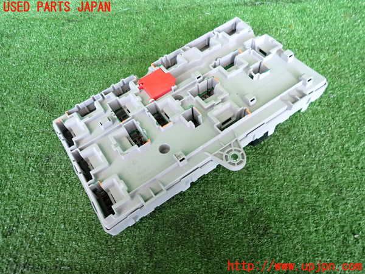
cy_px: 137
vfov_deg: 54.9
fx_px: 264
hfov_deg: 69.4
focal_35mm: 25
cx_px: 182
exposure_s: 1/30
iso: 320
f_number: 2
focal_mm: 4.5
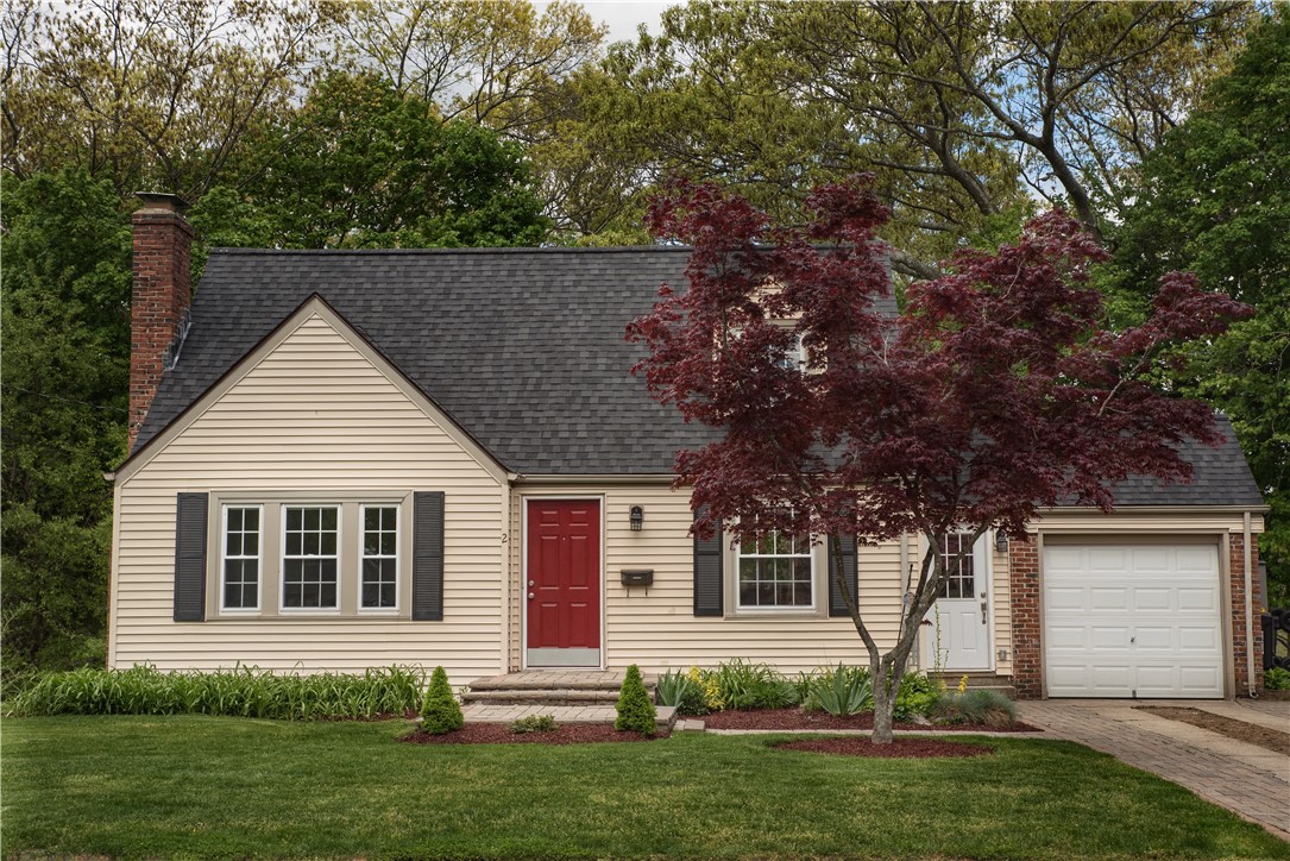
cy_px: 430
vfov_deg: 27.0
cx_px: 645
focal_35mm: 50
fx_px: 1792
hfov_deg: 39.6
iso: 250
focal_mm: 50
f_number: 7.1
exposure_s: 1/400
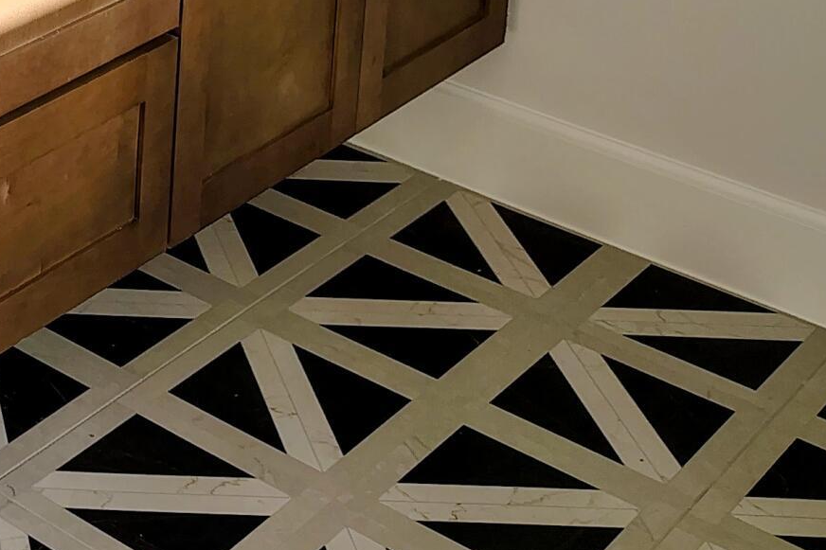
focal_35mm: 86
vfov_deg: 14.1
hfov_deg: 20.5
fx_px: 1973
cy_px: -435
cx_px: -382
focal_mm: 5.56
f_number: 1.8
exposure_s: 1/120
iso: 192
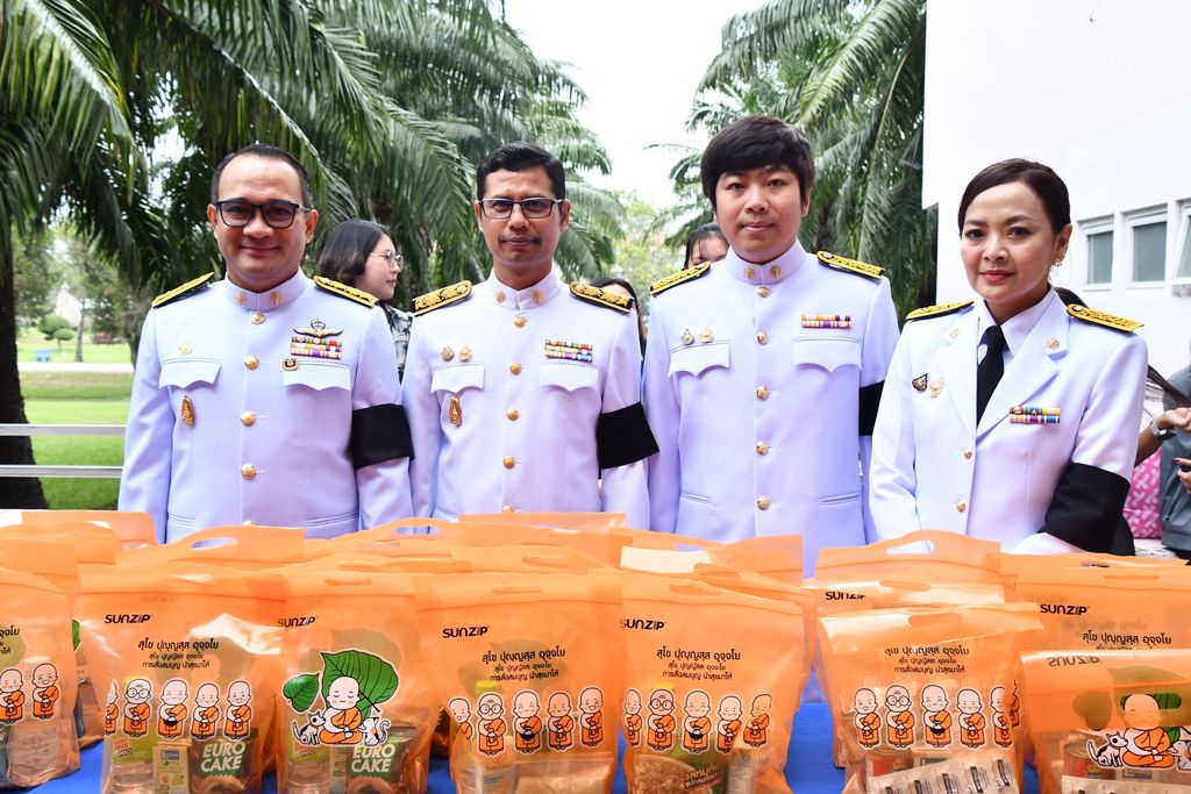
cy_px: 397
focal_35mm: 36
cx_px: 596
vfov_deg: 36.9
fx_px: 1191
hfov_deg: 53.1
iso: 1000
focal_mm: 24
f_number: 8
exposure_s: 1/250
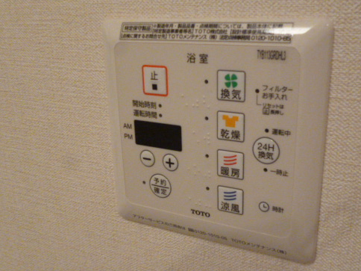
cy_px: 147
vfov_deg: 38.6
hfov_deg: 49.7
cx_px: 221
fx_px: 386
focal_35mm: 37
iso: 800
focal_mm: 5
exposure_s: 1/60
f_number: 3.1
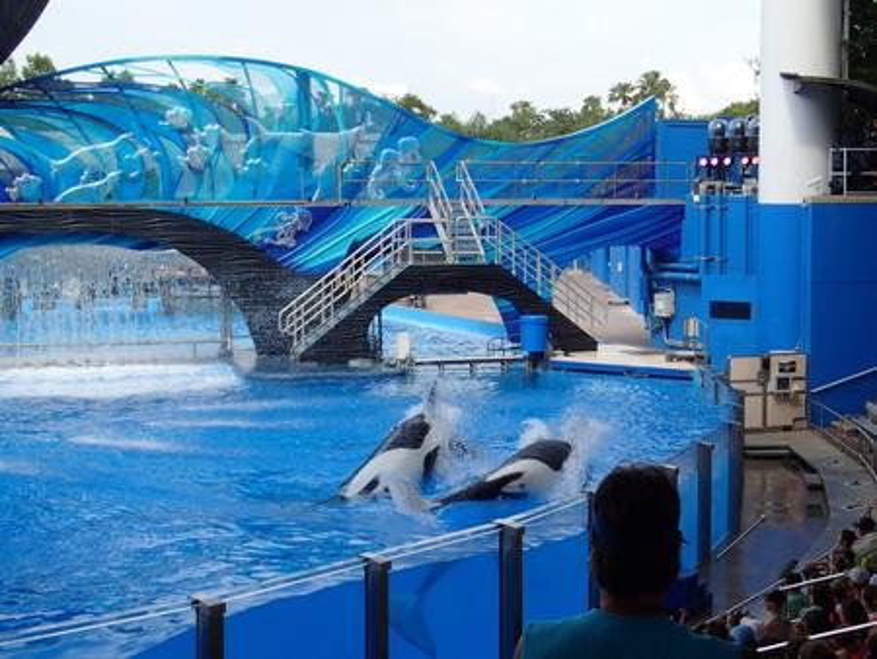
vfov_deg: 25.7
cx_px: 438
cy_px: 330
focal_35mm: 57
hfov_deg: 33.8
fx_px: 1445
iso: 200
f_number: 5
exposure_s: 1/640
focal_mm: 10.3
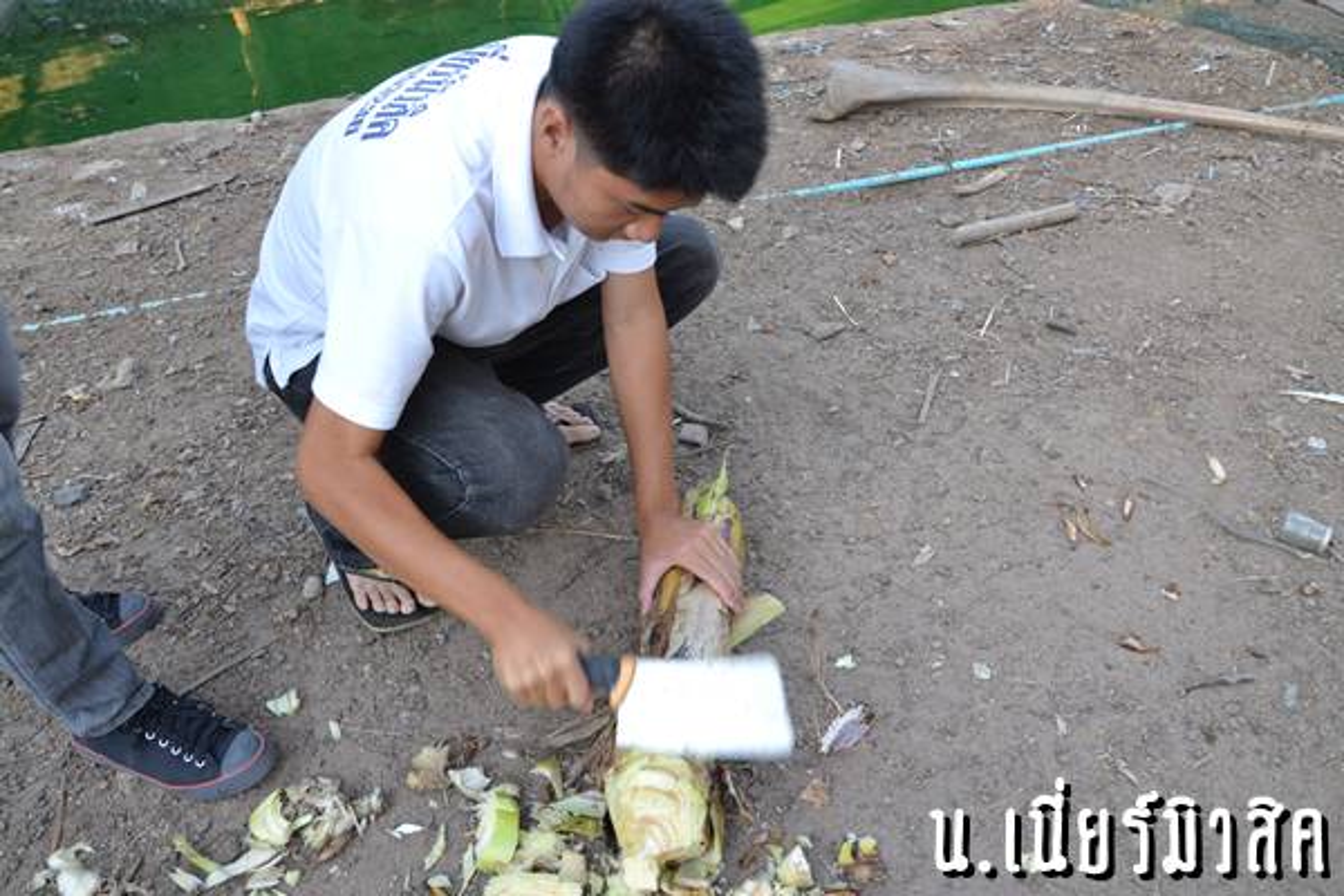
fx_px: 1008
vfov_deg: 47.9
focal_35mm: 27
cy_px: 448
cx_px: 672
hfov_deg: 67.4
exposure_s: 1/60
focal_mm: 18
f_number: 7.1
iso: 400
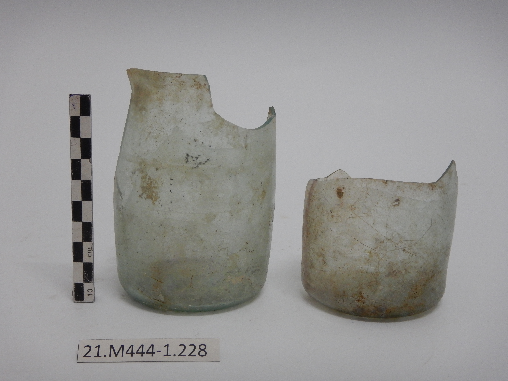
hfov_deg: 31.7
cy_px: 190
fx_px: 895
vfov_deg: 24.0
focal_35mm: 61
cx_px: 254
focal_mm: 11
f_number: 4.4
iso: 400
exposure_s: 1/30
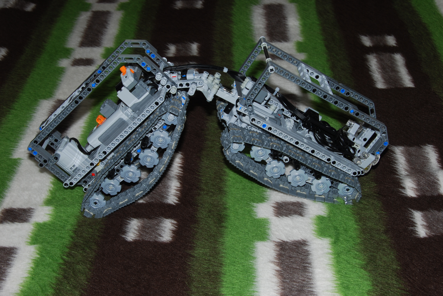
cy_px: 148
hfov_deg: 29.2
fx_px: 850
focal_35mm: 69
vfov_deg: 19.8
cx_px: 222
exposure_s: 1/60
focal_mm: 46
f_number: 14
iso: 100
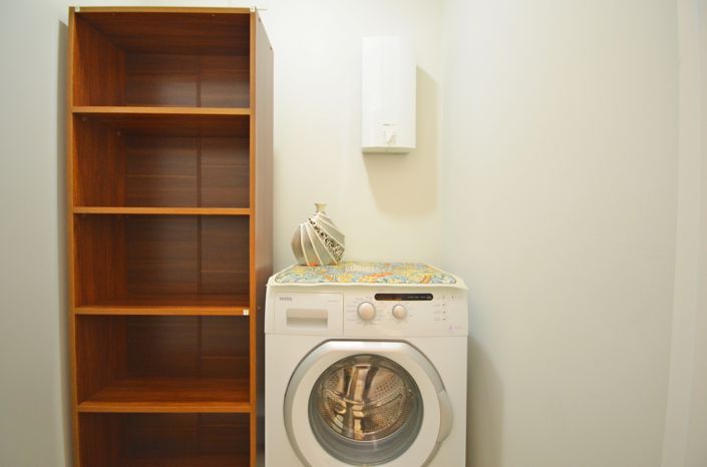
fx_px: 294
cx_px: 354
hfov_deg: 100.5
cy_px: 234
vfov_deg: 77.0
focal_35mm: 15
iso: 800
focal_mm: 10
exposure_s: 1/60
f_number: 4
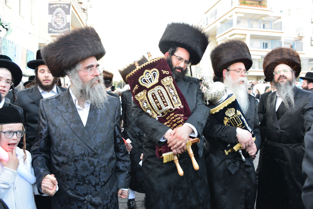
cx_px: 156
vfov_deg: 46.4
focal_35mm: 28
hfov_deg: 65.5
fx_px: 243
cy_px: 104
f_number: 5.6
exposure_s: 1/100
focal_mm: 28
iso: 1250
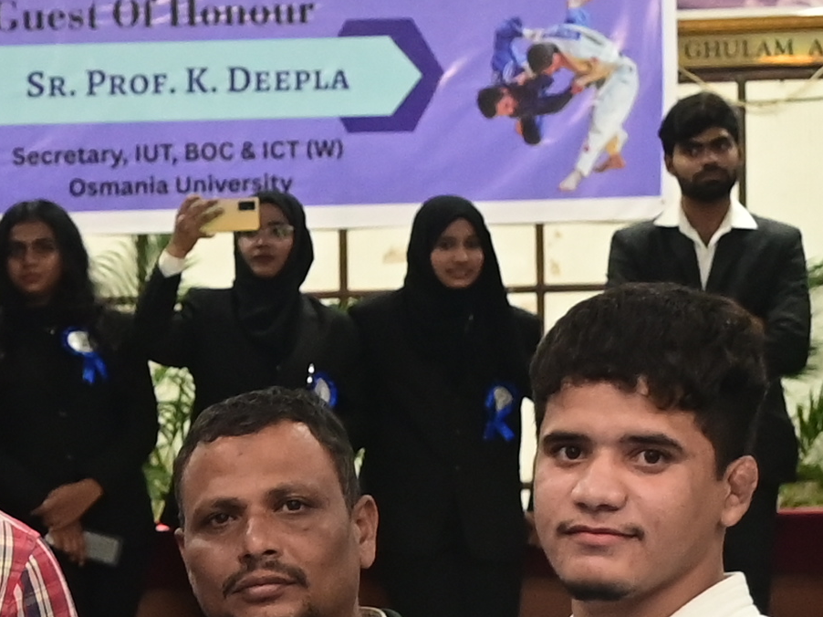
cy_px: 1001
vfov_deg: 6.3
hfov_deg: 8.1
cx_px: -930
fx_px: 5514
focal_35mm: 232
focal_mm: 36
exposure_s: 1/125
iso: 2000
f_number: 4
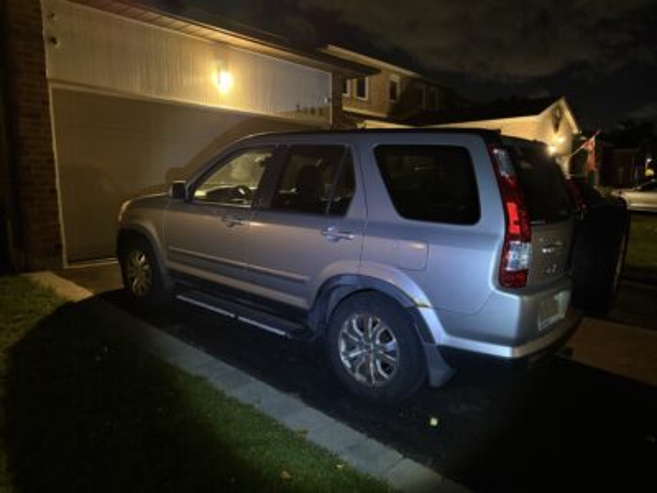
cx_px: 328
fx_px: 456
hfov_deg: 71.6
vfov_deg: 56.8
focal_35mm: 24
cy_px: 246
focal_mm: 6.76
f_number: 1.78
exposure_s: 1/30
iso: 1250
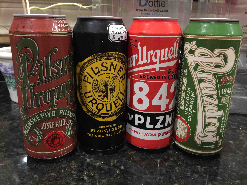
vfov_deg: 48.2
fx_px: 207
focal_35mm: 29
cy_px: 92
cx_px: 124
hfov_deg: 61.7
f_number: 2.2
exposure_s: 1/4
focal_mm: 4.15
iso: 100
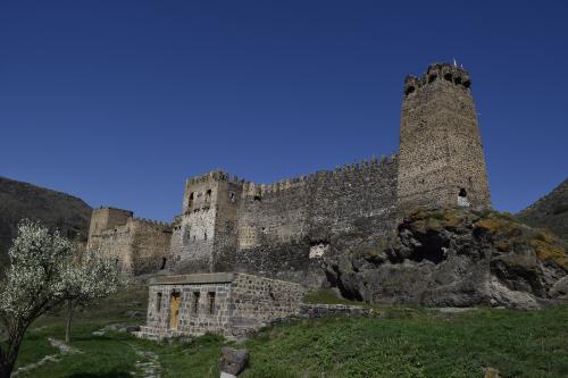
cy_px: 189
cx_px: 284
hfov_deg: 67.4
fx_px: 426
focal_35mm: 27
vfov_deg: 47.9
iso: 100
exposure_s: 1/500
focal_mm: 18
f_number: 11
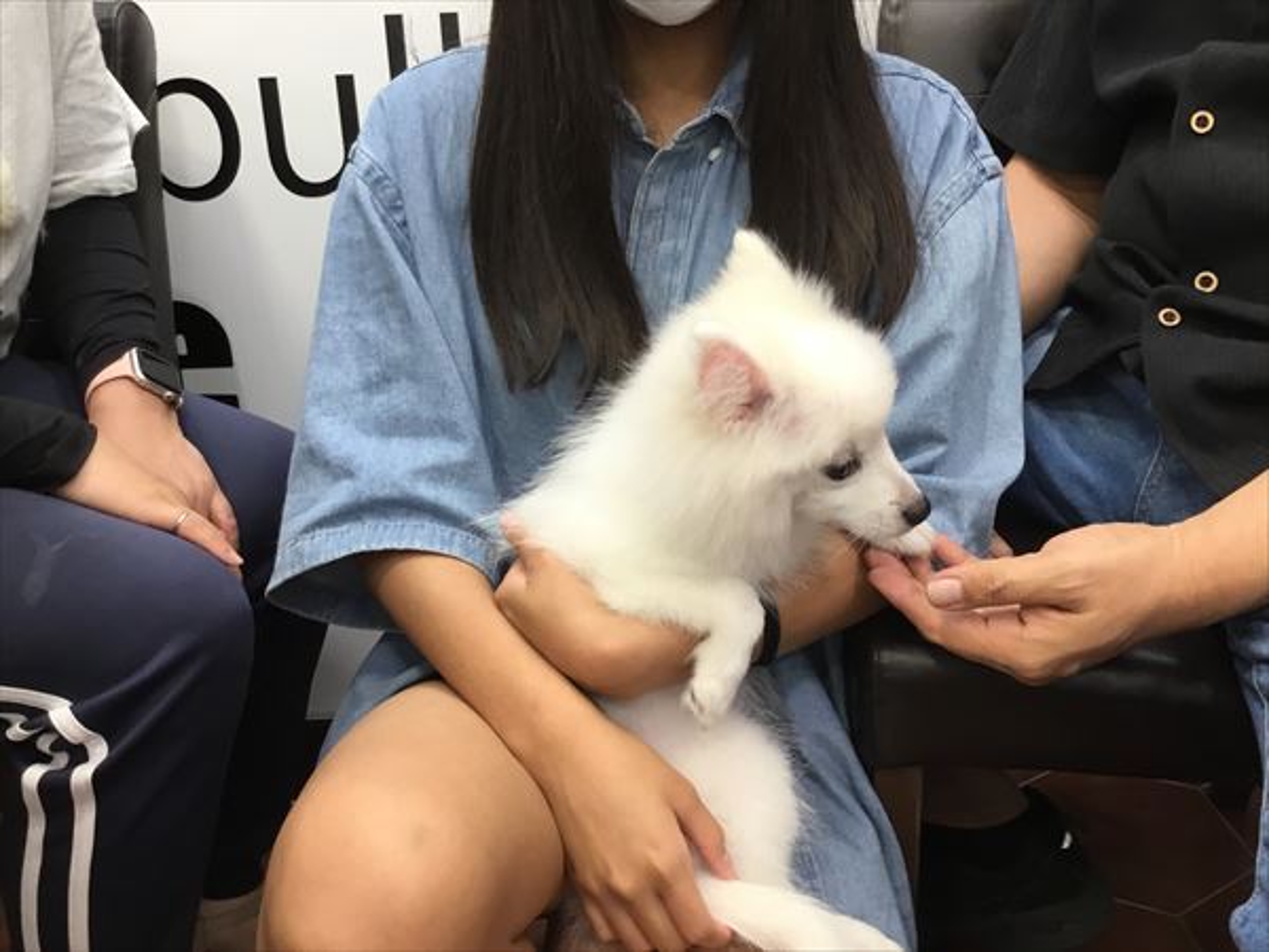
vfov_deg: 45.4
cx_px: 634
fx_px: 1136
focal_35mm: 31
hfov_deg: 58.4
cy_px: 476
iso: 64
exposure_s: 1/33
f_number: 2.4
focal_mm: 3.3
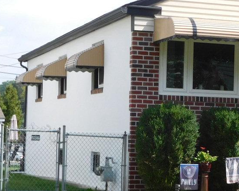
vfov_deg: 13.5
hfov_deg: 16.9
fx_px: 799
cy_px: 159
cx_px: 188
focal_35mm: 113
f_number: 3.9
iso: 125
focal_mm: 7.1
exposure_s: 1/640
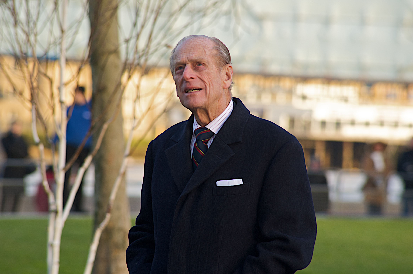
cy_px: 137
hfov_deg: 6.9
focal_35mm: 300
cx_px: 206
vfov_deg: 4.6
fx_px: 3438
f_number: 8
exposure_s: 1/60
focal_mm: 300
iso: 200
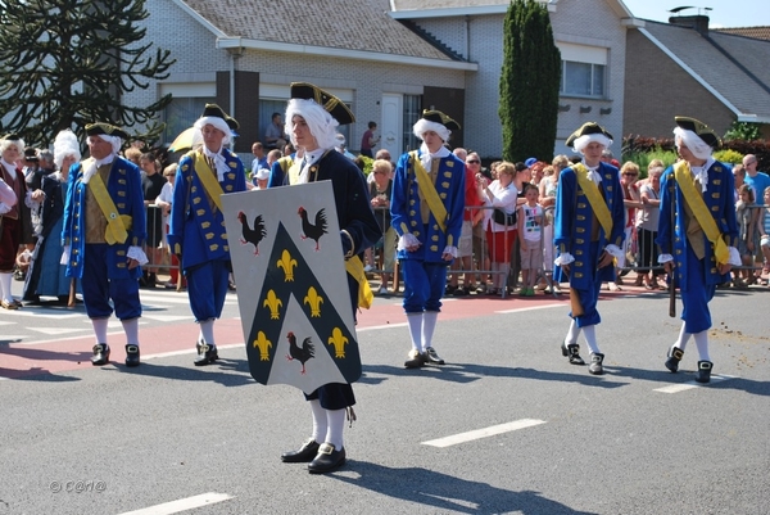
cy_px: 258
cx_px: 385
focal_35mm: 66
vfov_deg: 20.6
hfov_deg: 30.5
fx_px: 1413
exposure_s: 1/200
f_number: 7.1
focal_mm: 44
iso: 100
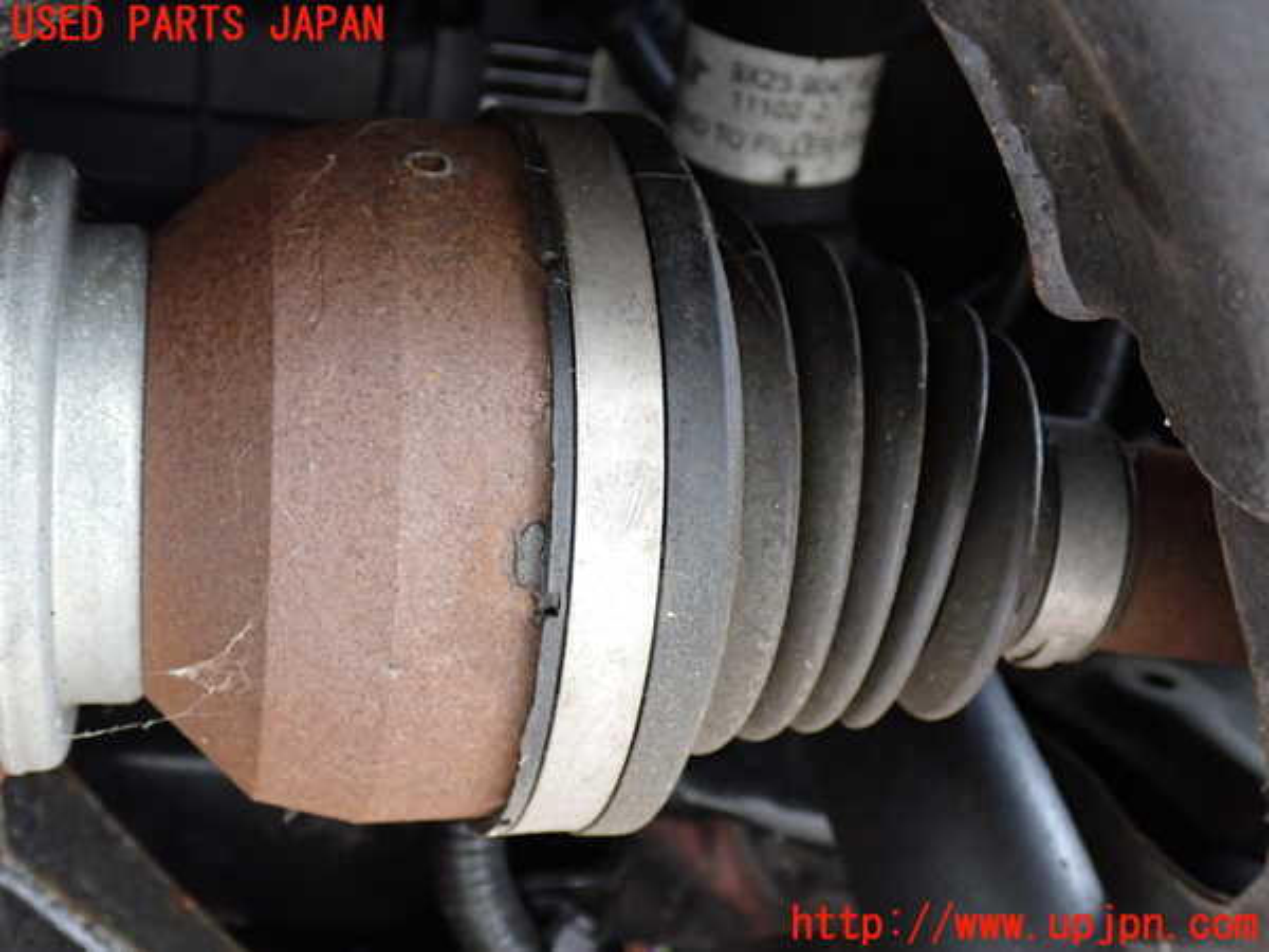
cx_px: 634
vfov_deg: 35.1
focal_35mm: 41
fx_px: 1503
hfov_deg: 45.8
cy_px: 476
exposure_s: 1/40
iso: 500
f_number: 2.8
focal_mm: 7.31
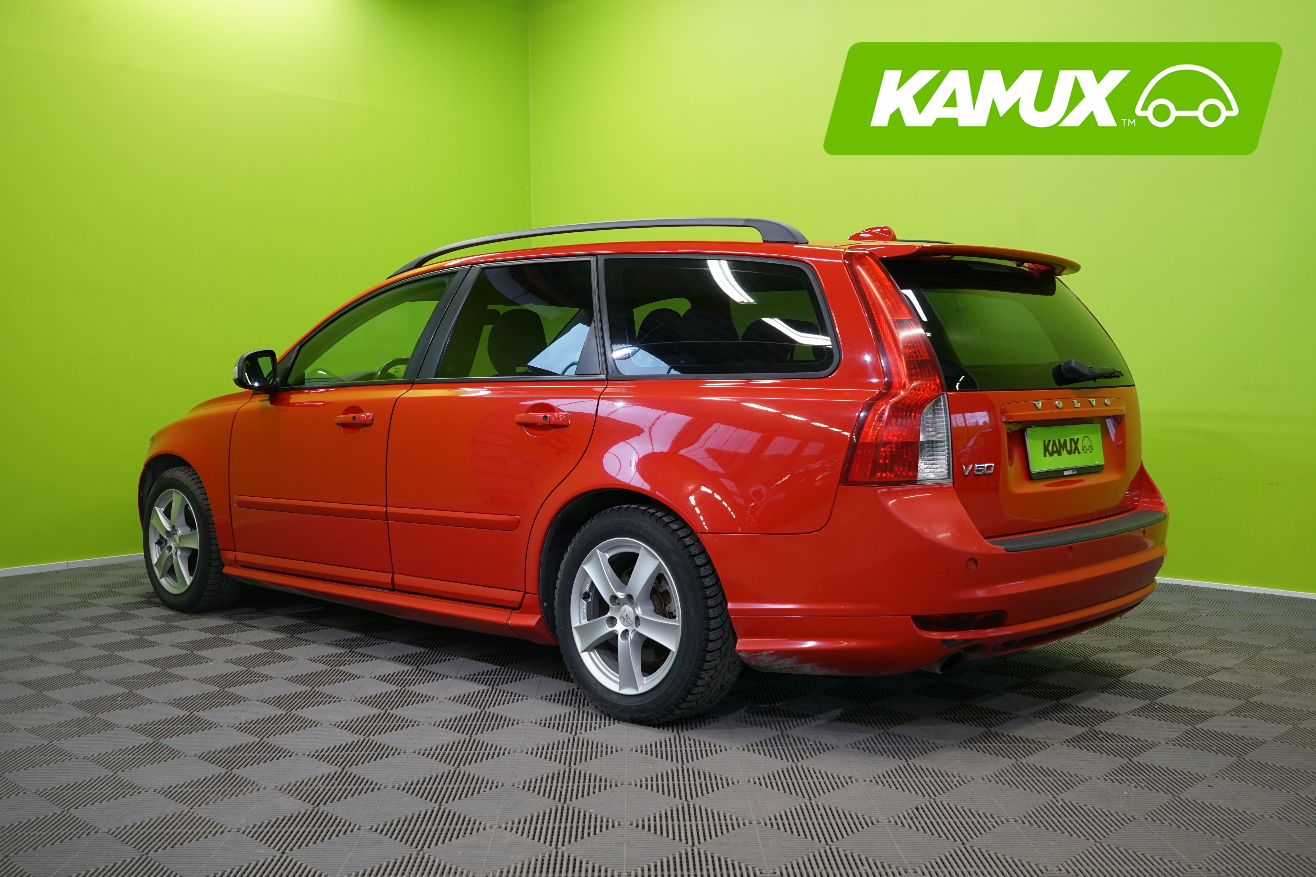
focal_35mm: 35
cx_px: 658
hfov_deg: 54.4
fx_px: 1279
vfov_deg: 37.9
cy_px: 438
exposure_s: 1/30
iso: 640
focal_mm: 35
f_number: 6.3
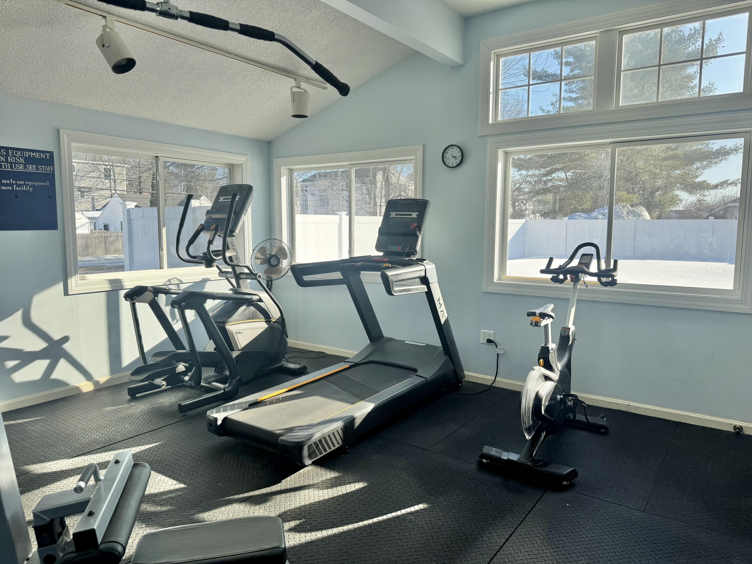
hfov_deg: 71.6
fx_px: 521
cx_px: 376
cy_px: 282
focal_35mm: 24
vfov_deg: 56.8
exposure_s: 1/1215
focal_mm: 6.76
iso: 80
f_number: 1.78
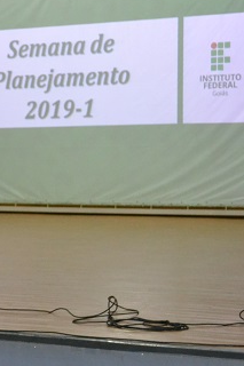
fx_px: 968
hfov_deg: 13.8
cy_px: 194
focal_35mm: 95
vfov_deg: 21.4
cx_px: -80
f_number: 4.5
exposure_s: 1/60
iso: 3200
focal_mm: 29
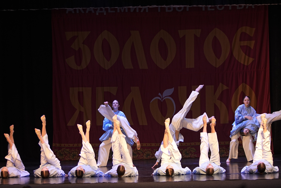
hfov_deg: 18.8
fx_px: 851
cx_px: 140
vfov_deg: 12.6
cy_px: 94
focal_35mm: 109
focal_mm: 73
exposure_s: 1/400
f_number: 2.8
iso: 1000
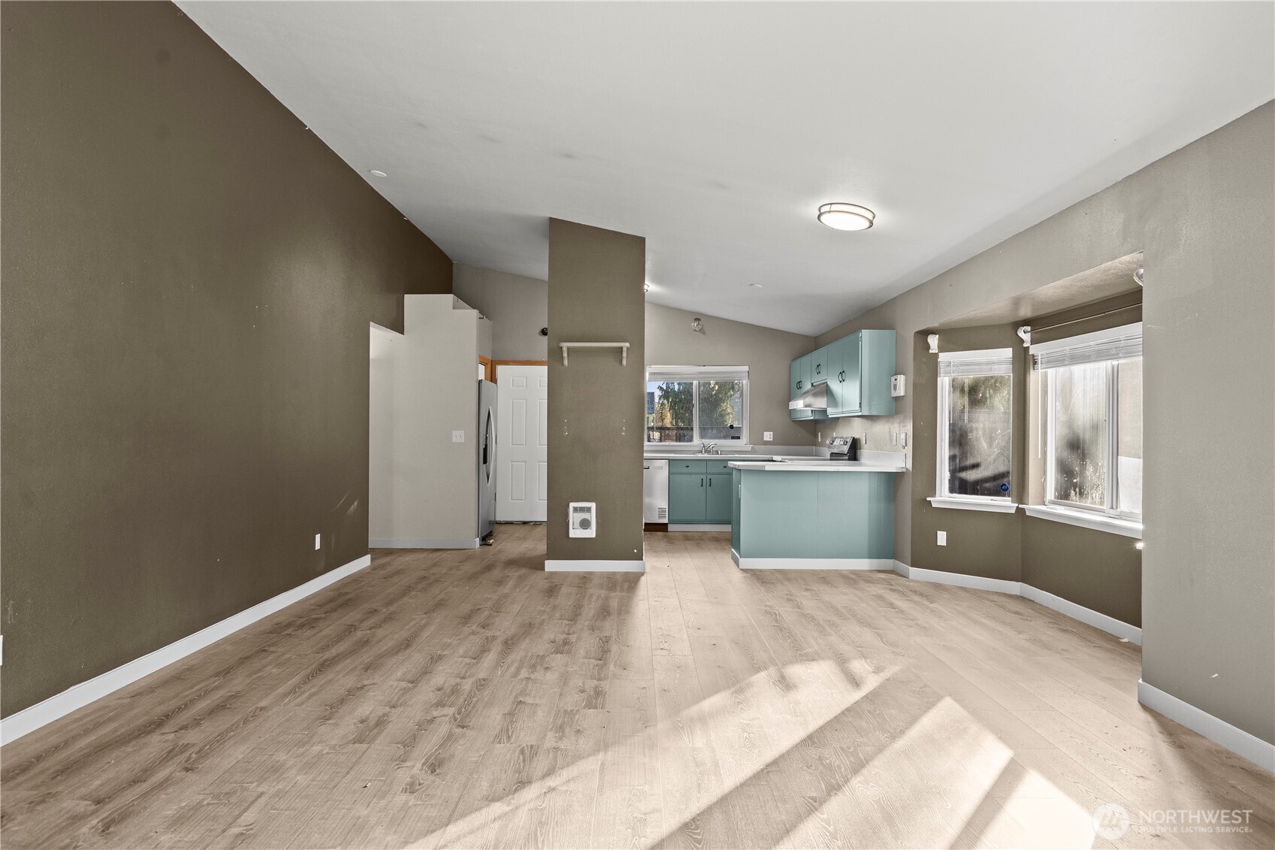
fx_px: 744
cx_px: 638
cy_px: 425
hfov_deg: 81.2
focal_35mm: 21
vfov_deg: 59.5
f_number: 6.3
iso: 1000
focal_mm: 21
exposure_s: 1/6
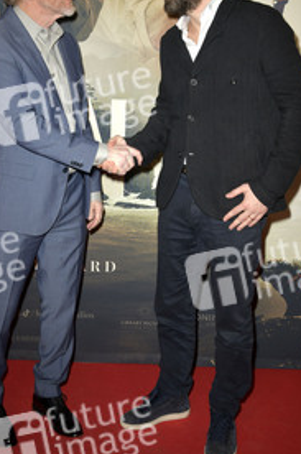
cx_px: 120
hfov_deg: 29.7
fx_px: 566
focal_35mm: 45
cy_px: 189
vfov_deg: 43.5
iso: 250
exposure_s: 1/250
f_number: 5.6
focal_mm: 31
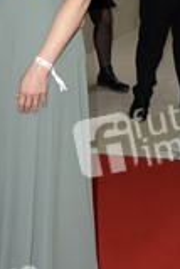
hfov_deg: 11.8
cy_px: 54
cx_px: 7
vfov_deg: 17.6
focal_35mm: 115
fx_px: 861
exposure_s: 1/200
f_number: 5.6
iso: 640
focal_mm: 46
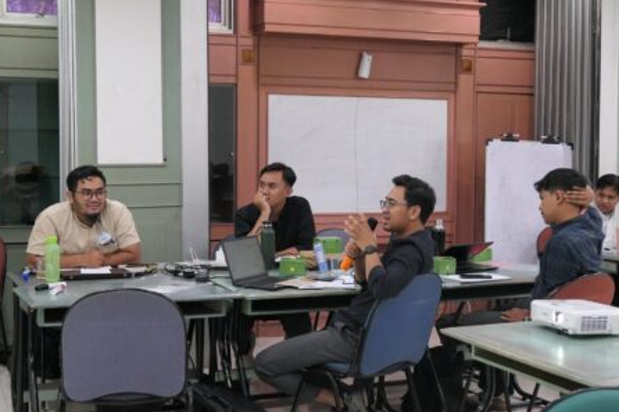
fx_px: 962
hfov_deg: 35.6
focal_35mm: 56
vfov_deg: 24.2
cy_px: 205
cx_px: 293
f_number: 2.8
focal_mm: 18.3
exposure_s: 1/100
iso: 1600
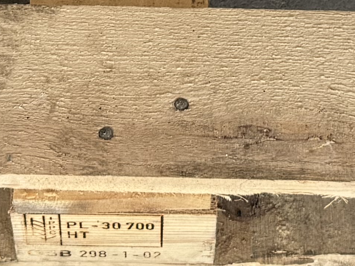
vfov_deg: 9.8
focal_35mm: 143
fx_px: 1466
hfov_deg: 13.8
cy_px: -208
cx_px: 87
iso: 80
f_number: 1.78
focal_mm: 6.76
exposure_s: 1/121
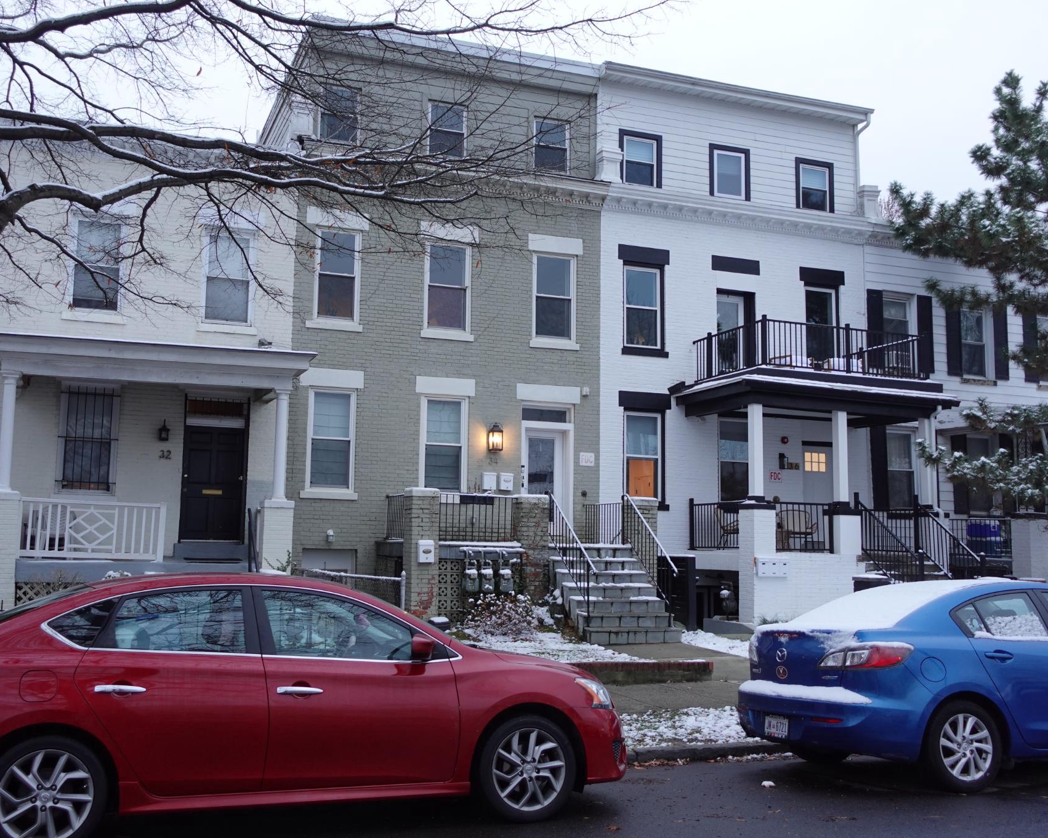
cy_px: 419
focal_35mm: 35
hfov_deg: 51.4
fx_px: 1086
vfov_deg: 42.2
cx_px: 460
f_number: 2.5
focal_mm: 11.92
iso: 200
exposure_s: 1/40
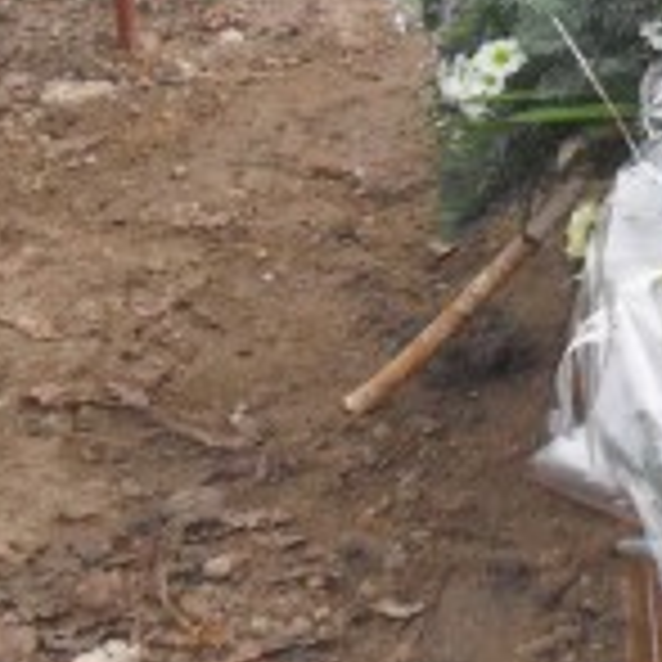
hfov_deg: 12.1
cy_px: -203
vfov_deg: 12.5
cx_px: 1090
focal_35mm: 135
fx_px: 2921
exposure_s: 1/180
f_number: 3.2
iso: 100
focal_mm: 6.3
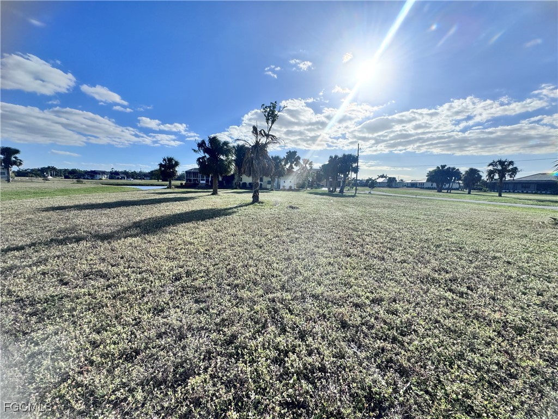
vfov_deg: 85.7
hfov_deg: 102.1
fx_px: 226
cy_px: 210
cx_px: 279
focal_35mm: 14
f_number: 2.2
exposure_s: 1/3390
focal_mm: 2.22
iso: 50
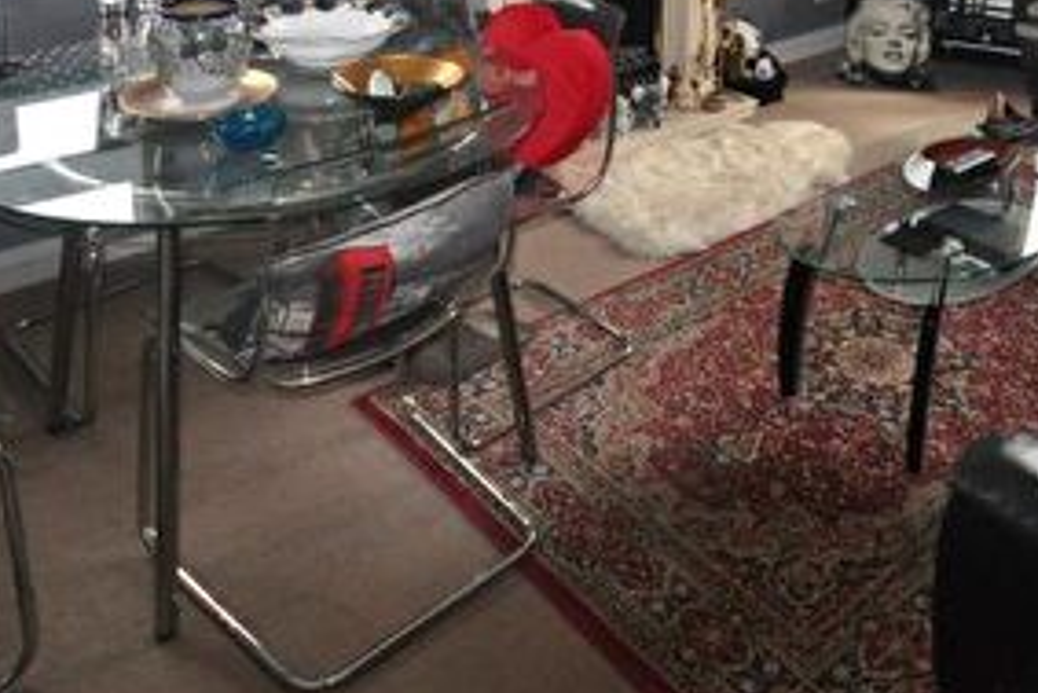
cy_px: -86
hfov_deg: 49.8
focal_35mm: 37
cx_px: 778
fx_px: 1067
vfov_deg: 31.5
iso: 1250
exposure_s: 1/200
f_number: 7.1
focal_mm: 10
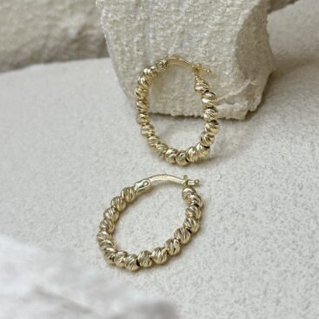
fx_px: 646
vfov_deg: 27.7
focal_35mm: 62
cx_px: 174
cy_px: 153
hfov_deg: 27.7
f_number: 1.78
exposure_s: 1/797
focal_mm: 6.86
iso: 80
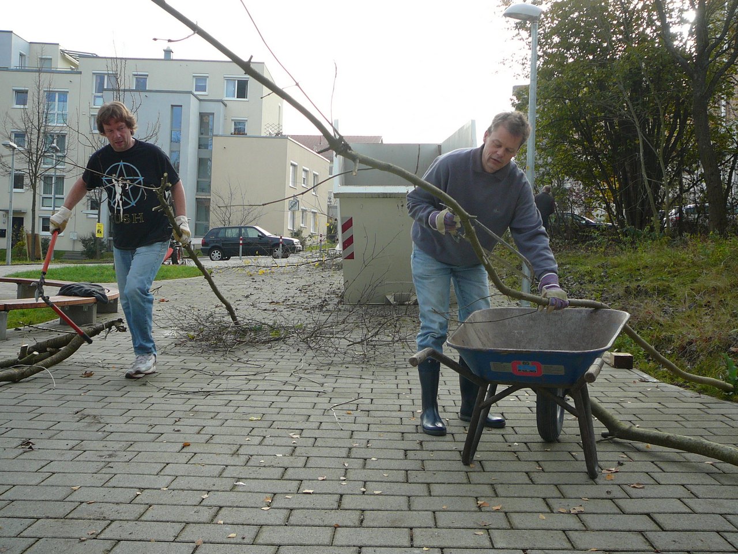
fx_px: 746
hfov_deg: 52.6
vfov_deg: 40.7
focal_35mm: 35
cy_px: 277
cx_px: 369
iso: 80
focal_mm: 5.2
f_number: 2.8
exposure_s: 1/320
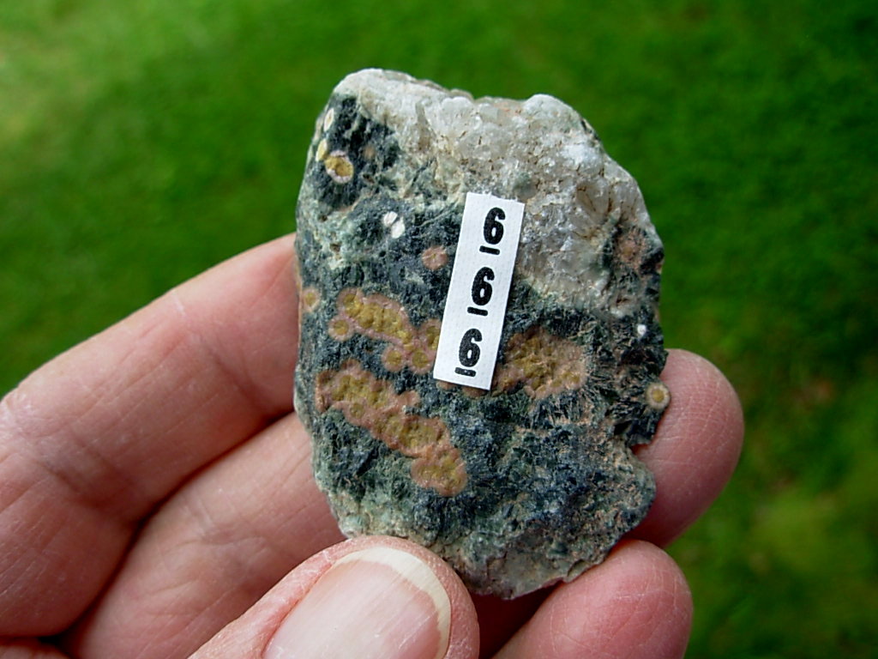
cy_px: 330
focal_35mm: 38
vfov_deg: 37.7
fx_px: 964
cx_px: 439
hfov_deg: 49.0
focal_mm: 6.3
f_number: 2.9
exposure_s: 1/443
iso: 50
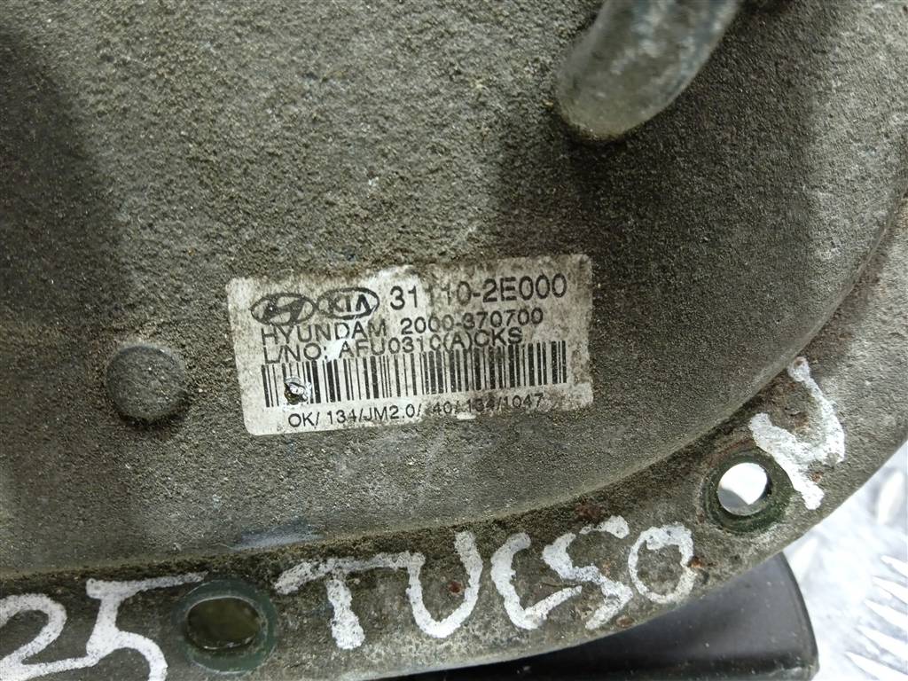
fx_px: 734
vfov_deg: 49.7
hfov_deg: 63.4
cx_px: 454
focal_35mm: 28
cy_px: 340
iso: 215
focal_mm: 3.43
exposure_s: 1/25
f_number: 2.2
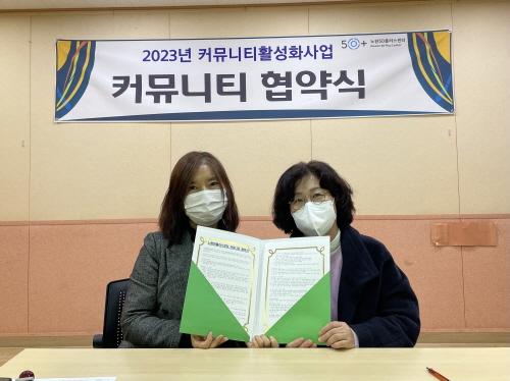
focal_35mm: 26
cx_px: 255
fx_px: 383
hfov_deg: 67.4
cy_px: 190
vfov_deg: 53.0
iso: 80
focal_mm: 4.2
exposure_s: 1/120
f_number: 1.6
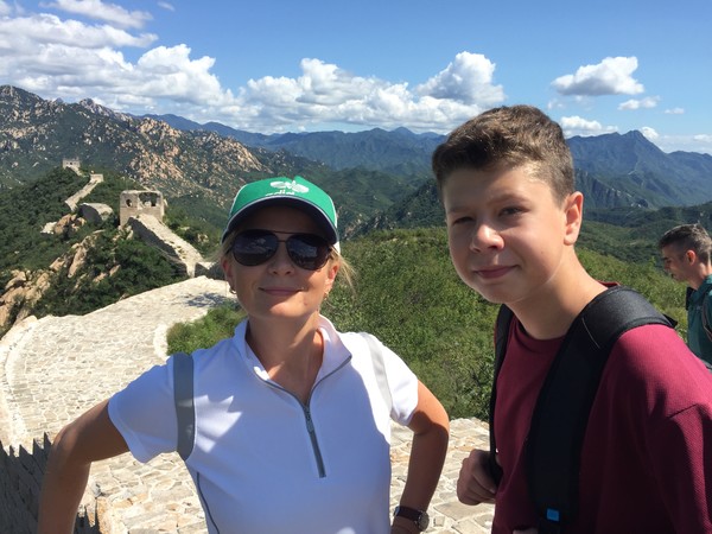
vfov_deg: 48.2
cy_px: 267
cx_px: 356
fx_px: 596
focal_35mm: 29
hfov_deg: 61.7
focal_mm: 4.15
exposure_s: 1/1647
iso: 32
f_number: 2.2
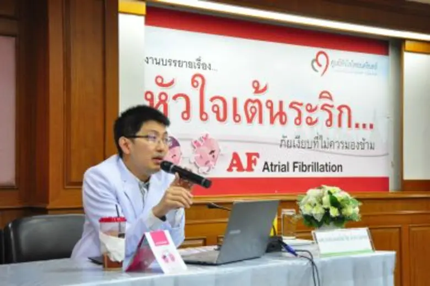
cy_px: 143
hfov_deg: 29.9
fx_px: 806
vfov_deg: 20.1
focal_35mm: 68
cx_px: 215
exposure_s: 1/30
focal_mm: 45
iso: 1600
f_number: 5
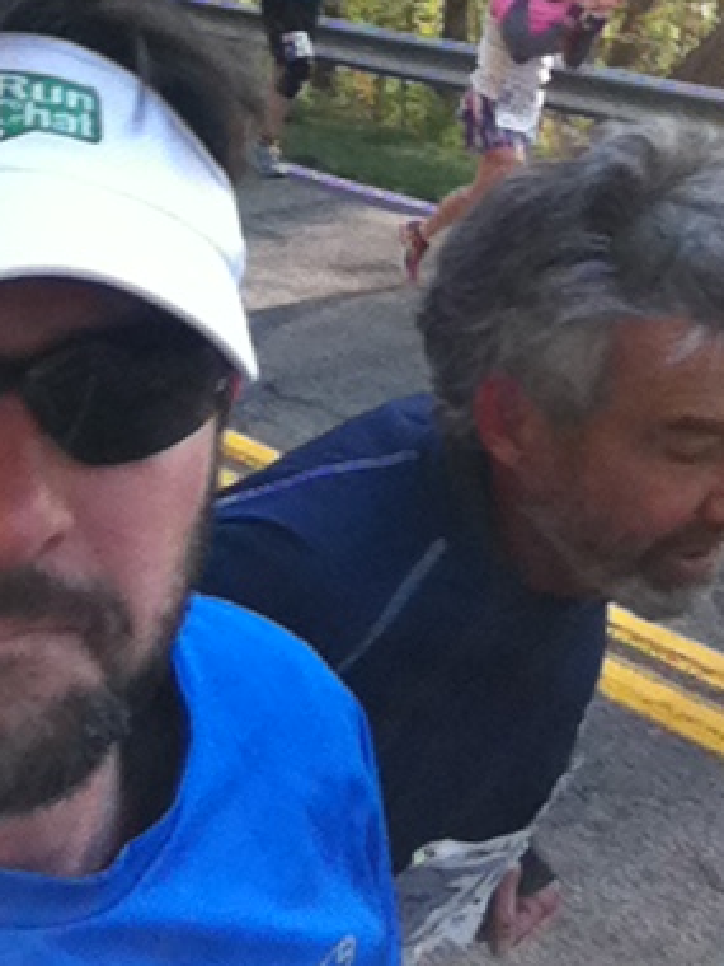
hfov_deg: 24.7
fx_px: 1645
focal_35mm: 59
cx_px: 269
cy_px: 247
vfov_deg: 32.1
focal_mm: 3.85
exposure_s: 1/326
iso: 125
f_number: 2.4
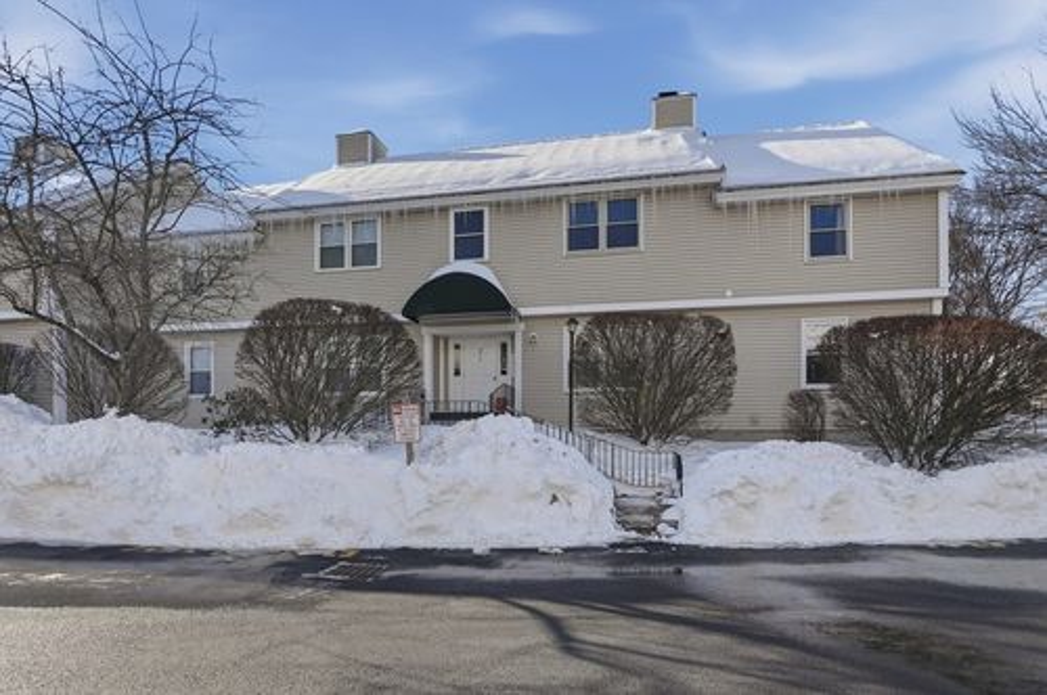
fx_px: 479
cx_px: 524
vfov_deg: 71.9
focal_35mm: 16
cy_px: 348
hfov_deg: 95.1
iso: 400
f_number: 7.1
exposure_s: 1/4000
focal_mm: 11
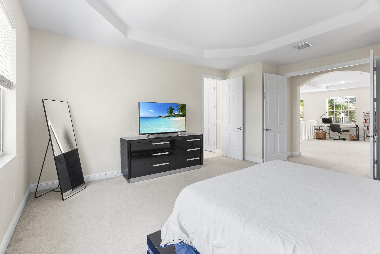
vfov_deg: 73.8
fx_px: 169
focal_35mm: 16
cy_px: 127
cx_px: 190
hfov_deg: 96.7
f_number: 8
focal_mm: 16
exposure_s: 1/8
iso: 1600
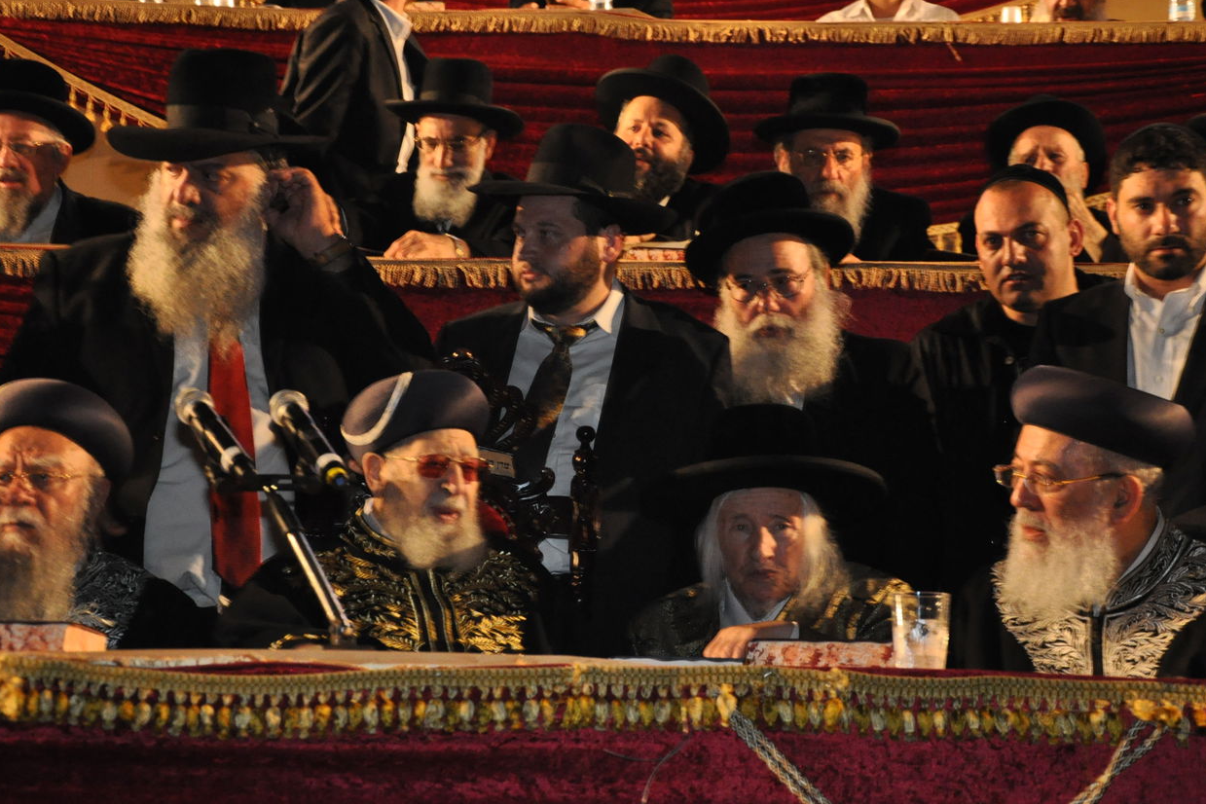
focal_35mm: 88
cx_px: 577
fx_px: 2948
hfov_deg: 23.1
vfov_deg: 15.5
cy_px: 415
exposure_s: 1/60
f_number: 5.6
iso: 2000
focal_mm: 52
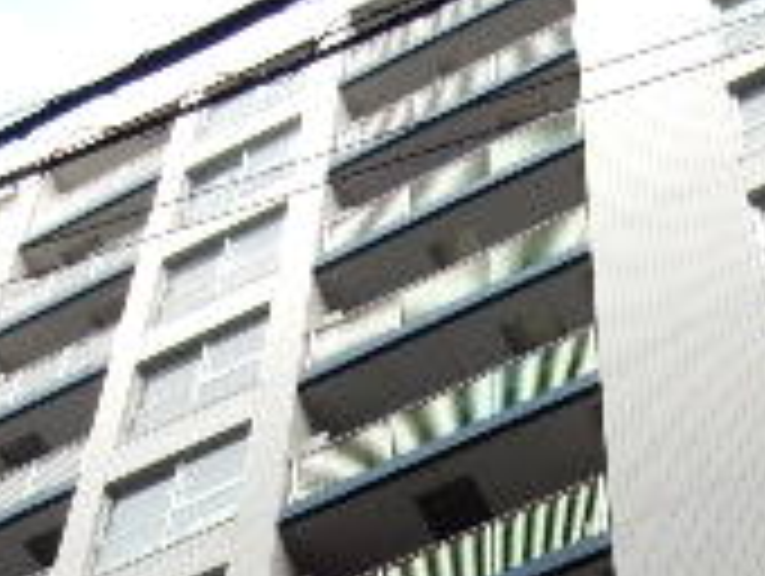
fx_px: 2080
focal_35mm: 94
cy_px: 986
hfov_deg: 20.7
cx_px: 526
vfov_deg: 14.2
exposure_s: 1/400
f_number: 3.7
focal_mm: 4.5
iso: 125
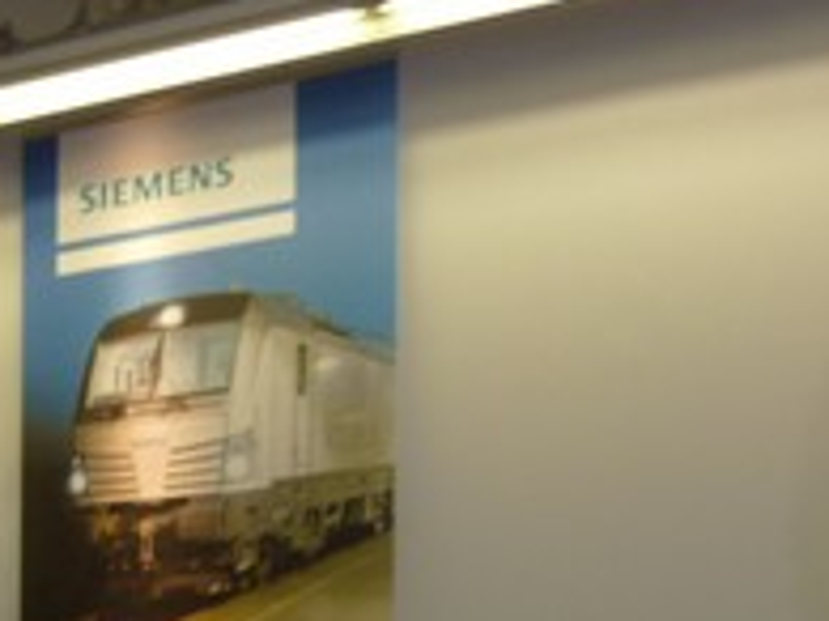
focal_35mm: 82
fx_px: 1963
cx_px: -43
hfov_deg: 22.7
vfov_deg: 16.2
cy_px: 978
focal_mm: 4.1
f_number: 3.3
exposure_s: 1/30
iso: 100
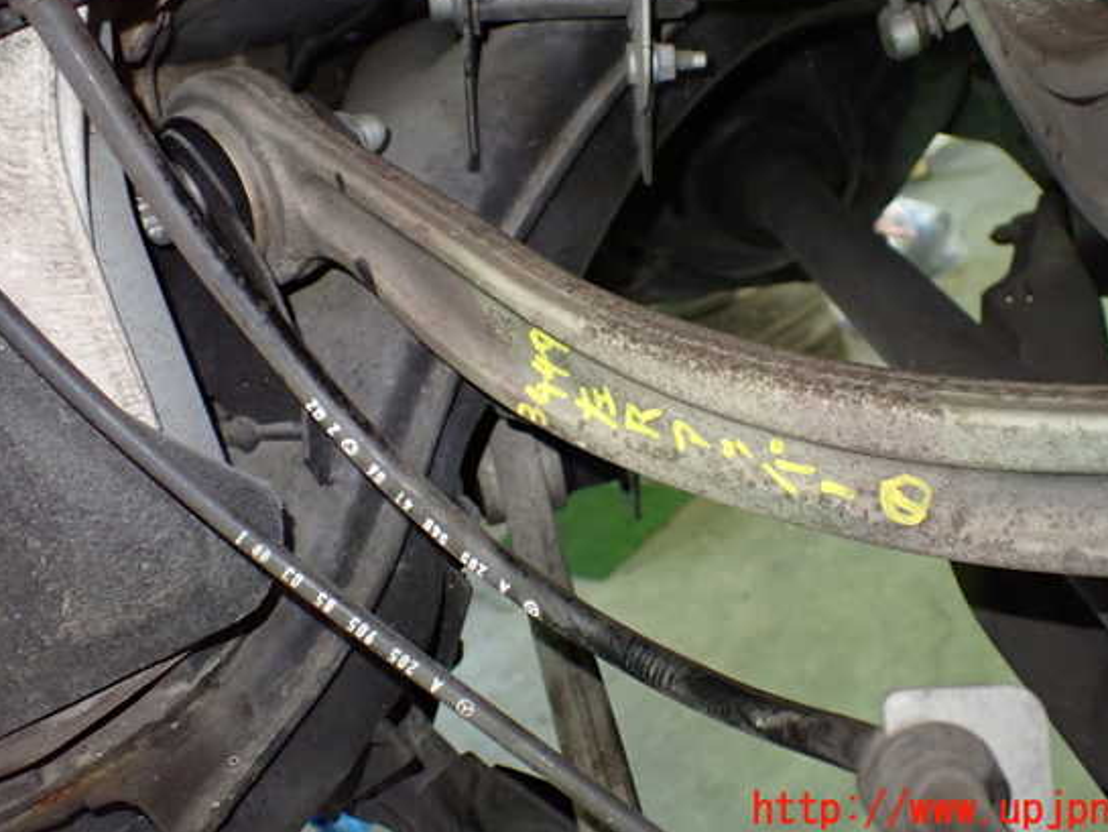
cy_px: 378
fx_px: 1057
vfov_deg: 42.9
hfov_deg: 55.3
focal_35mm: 33
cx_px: 602
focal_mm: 5.4
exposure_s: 1/40
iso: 800
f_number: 2.3
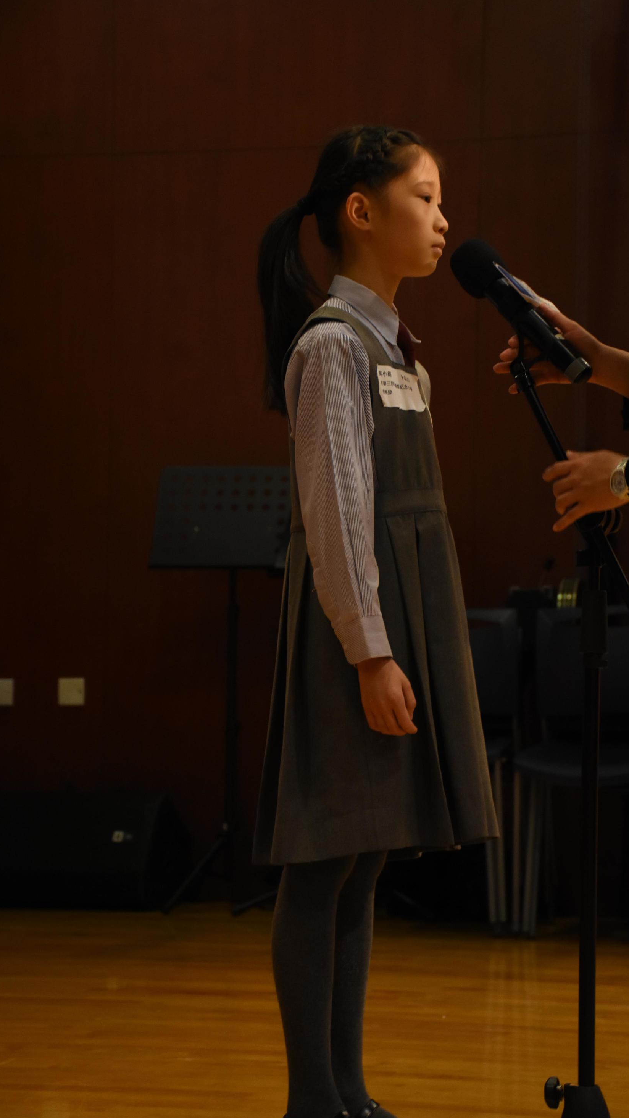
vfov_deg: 25.9
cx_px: 366
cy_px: 560
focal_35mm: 82
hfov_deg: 14.7
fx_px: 2431
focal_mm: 52
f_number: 4.8
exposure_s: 1/100
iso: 1600
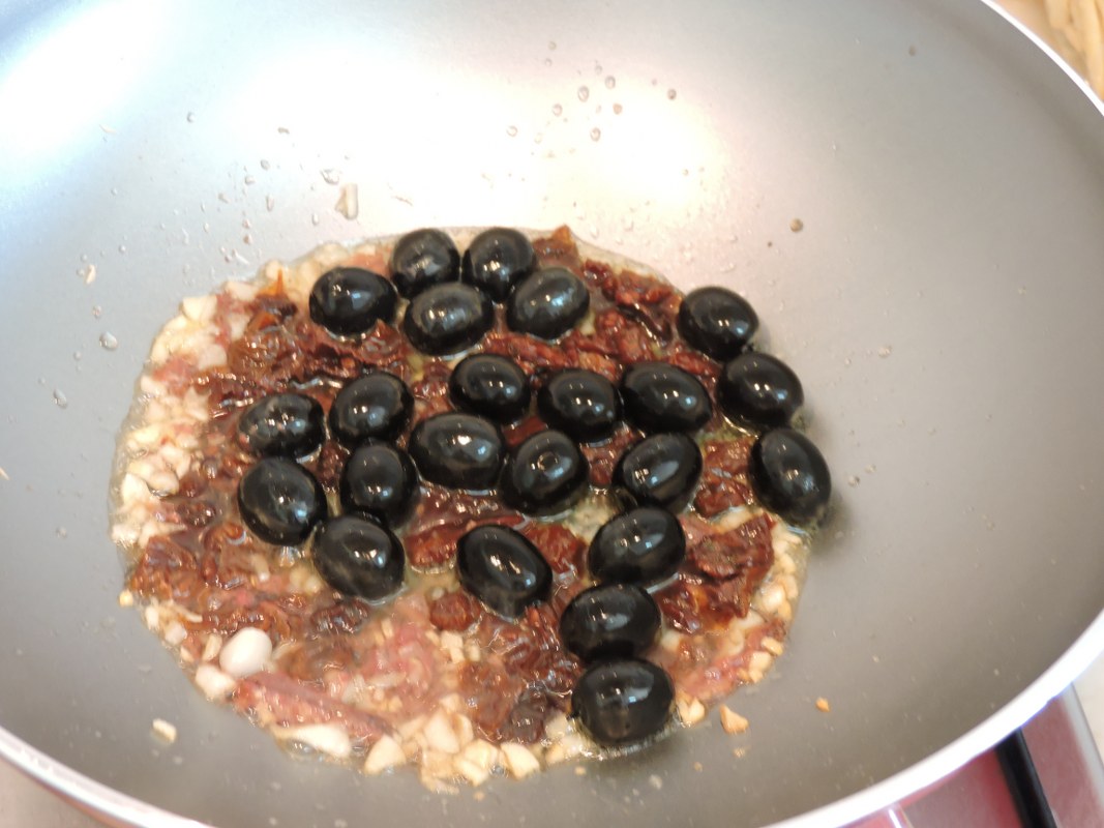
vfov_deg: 24.4
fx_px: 1913
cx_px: 552
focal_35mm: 60
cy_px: 414
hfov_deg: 32.2
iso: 500
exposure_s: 1/15
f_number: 3.7
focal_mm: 10.7
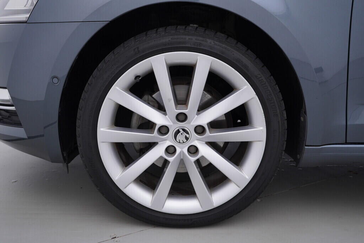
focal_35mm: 36
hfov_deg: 53.1
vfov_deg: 36.9
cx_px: 182
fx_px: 364
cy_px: 122
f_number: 4
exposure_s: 1/80
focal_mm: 24
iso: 125
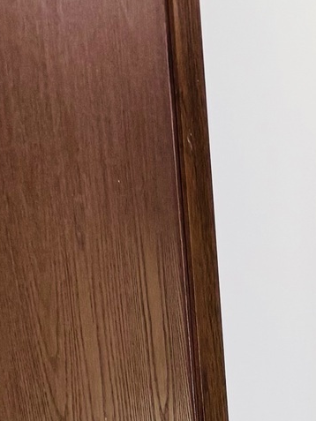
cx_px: 643
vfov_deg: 14.3
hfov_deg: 11.4
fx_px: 1411
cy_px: 831
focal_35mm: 116
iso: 160
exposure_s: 1/60
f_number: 1.78
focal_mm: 6.76
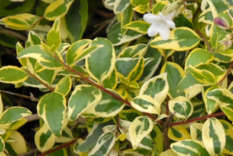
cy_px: 122
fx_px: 2533
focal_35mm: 391
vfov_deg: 3.5
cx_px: 283
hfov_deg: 5.2
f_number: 9
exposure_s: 1/320
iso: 400
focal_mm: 100
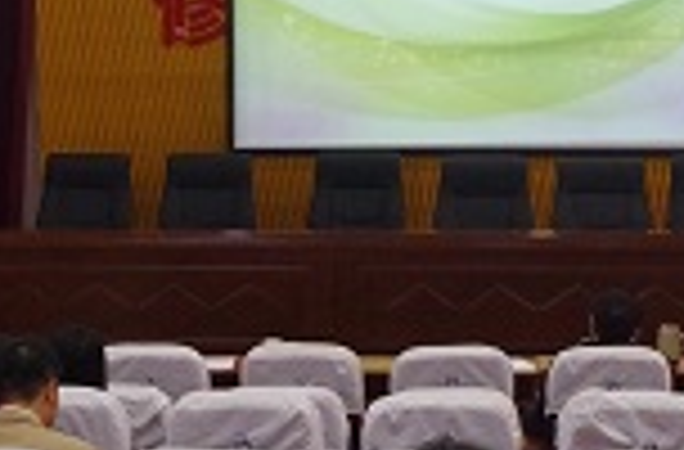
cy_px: 243
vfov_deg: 12.0
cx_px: 342
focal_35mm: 113
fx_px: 2138
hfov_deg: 18.2
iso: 3200
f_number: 5.6
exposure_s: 1/50
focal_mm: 21.25
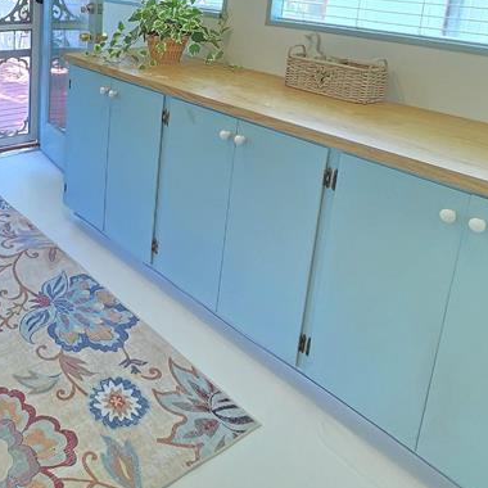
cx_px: 49
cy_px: 65
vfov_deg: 48.1
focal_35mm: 31
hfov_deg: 47.3
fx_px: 494
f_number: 2.2
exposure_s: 1/60
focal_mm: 2.2
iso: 200
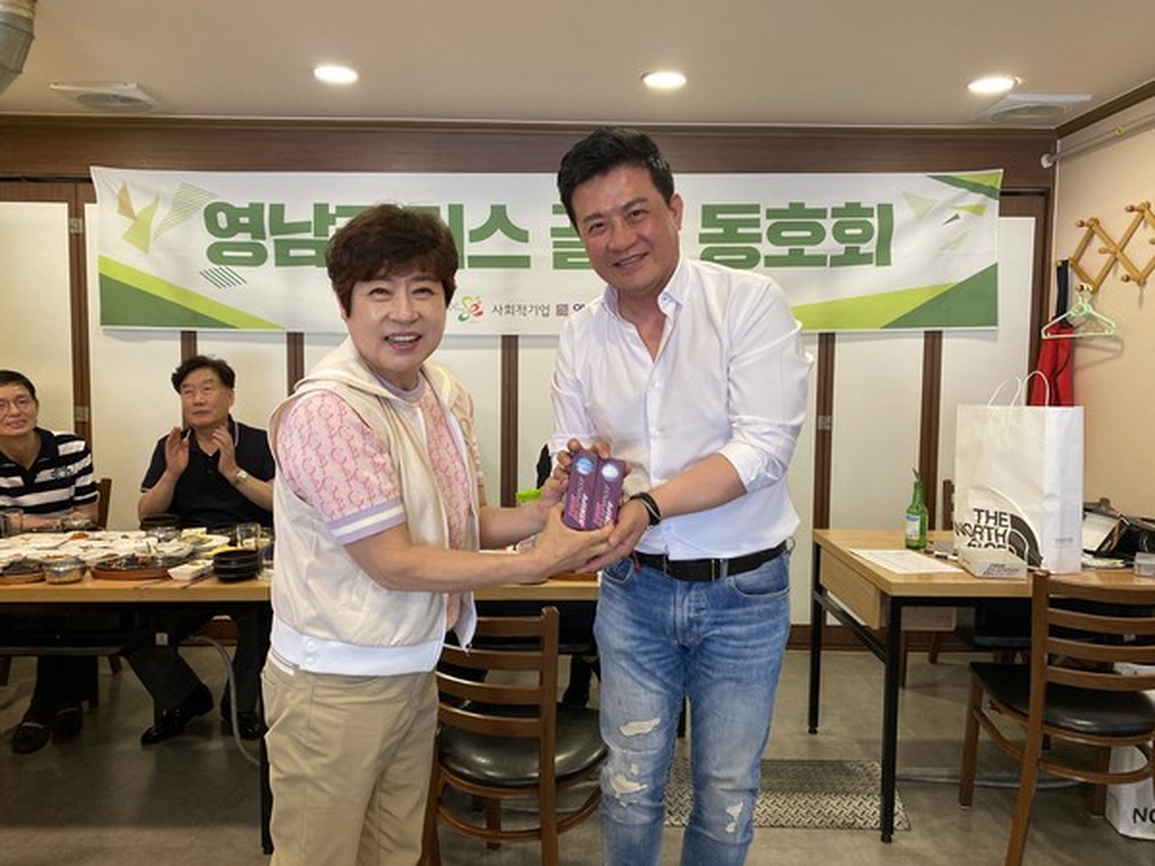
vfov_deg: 53.1
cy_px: 433
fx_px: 868
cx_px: 578
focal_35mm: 26
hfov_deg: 67.3
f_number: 1.8
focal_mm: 4.25
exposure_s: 1/60
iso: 160
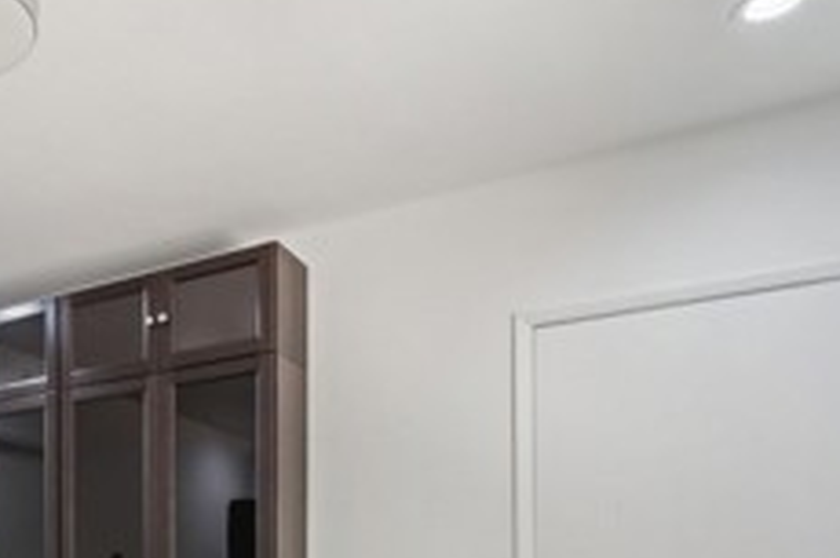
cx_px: 11
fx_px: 909
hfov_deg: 43.0
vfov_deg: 30.7
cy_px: 605
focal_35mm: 39
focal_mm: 9
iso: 200
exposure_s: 1/10
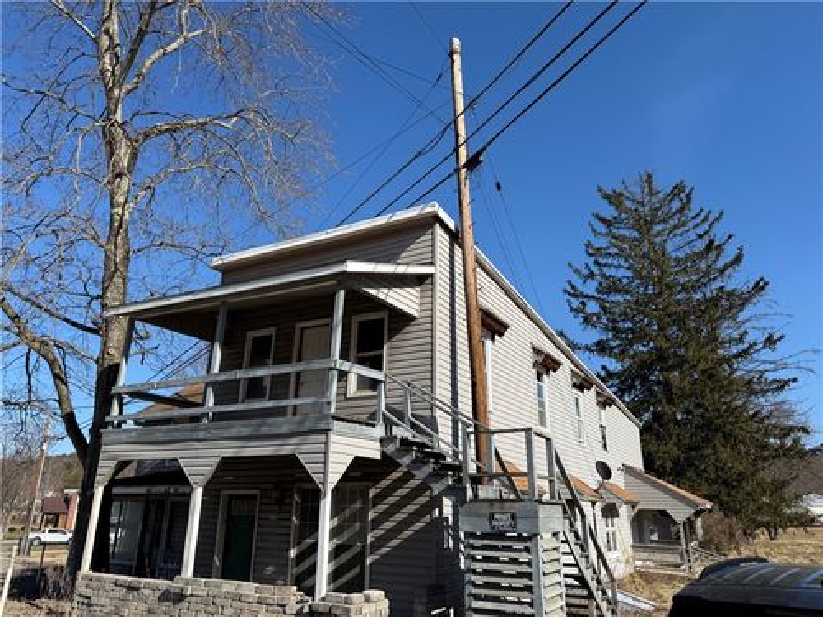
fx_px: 571
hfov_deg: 71.6
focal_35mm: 24
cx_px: 412
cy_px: 308
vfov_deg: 56.8
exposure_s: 1/4167
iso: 80
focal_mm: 6.76
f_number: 1.78
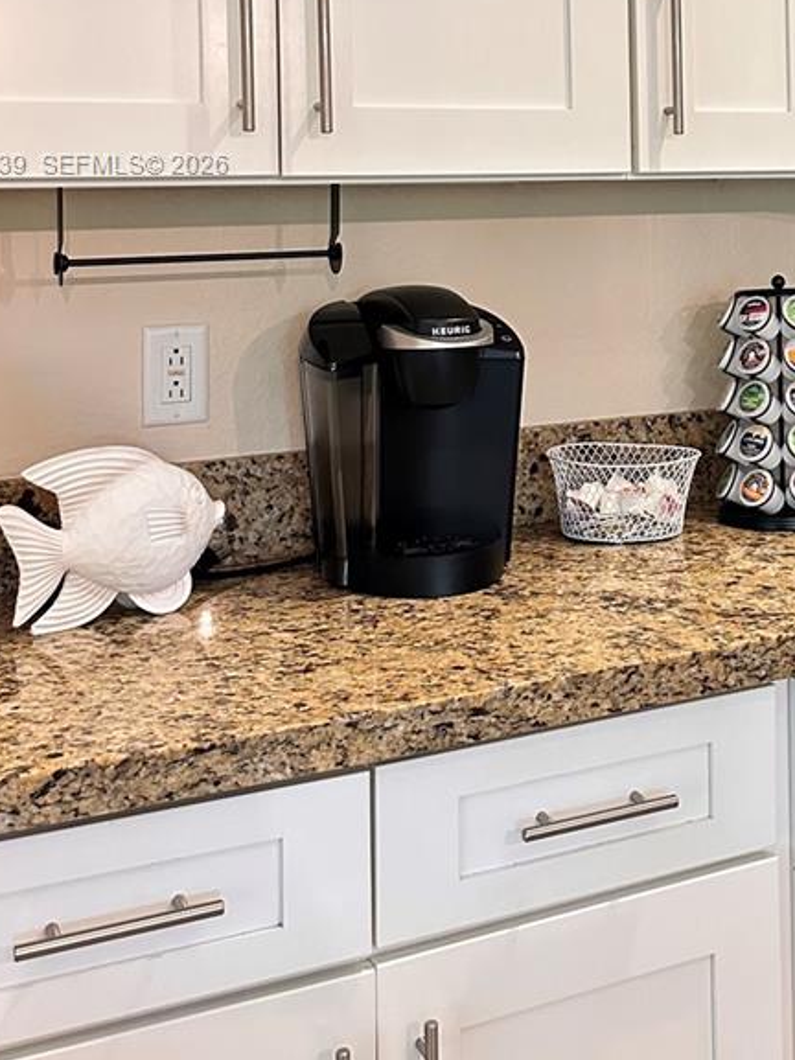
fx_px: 1531
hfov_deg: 28.0
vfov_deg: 36.5
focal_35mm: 50
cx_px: 714
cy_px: 166
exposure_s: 1/60
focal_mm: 6.86
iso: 640
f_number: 1.78
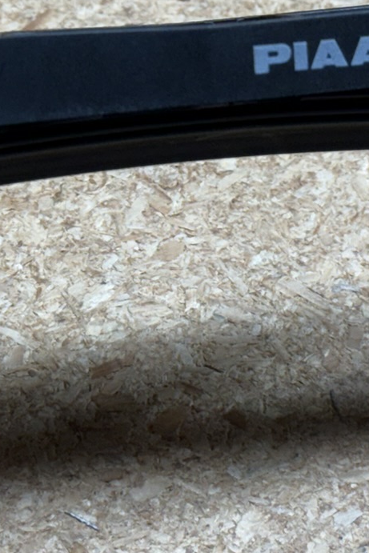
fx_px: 2274
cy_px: 60
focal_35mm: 148
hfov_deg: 9.3
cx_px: 159
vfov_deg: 13.7
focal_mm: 6.76
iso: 64
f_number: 1.78
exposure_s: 1/120
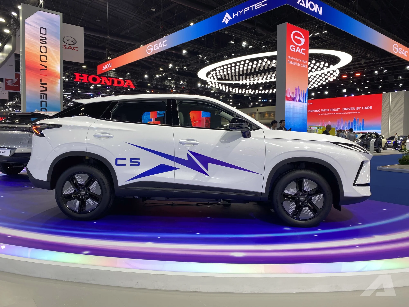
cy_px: 154
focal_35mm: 26
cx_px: 204
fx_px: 307
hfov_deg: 67.3
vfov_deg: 53.1
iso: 32
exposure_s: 1/102
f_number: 1.8
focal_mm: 4.25
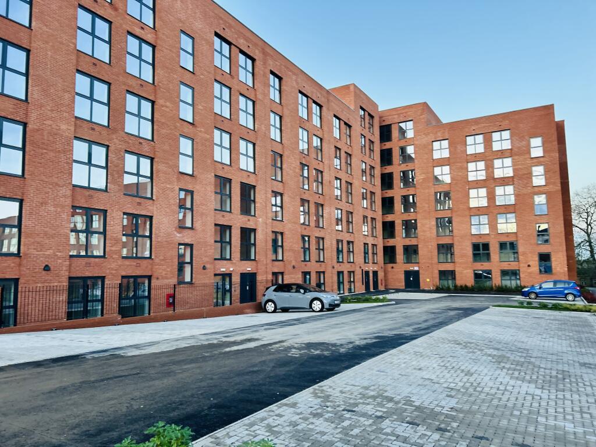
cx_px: 298
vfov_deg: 53.1
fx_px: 448
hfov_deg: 67.3
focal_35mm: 26
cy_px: 224
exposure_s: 1/121
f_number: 1.5
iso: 125
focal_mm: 5.7
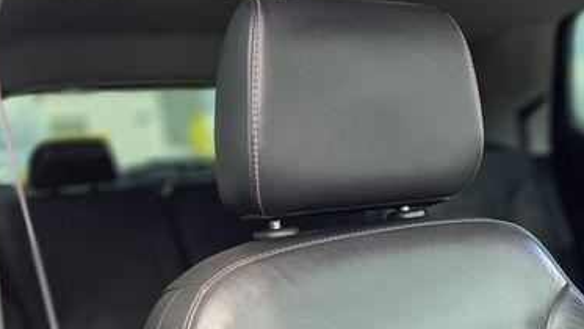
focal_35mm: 43
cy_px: 304
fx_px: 666
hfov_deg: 44.5
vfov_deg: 26.7
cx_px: 487
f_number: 1.7
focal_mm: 6.3
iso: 80
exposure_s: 1/180
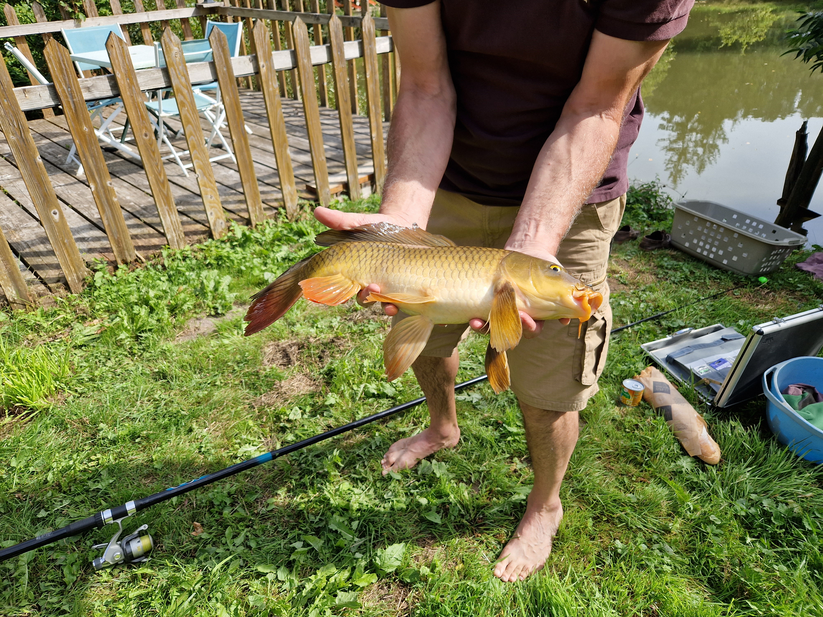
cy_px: 308
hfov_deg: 73.9
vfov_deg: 58.9
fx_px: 547
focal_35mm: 23
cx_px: 412
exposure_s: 1/766
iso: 50
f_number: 1.8
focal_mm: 5.4
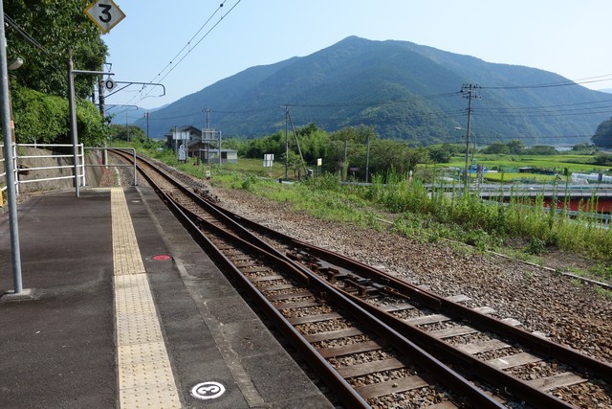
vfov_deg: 46.4
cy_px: 204
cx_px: 306
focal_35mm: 28
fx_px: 476
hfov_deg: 65.5
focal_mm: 10.4
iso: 125
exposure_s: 1/400
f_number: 5.6
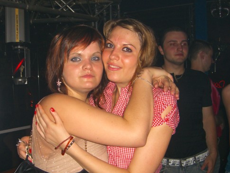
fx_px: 312
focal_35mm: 47
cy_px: 97
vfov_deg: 30.9
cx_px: 89
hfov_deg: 40.2
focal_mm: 7.9
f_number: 2.8
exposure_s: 1/60
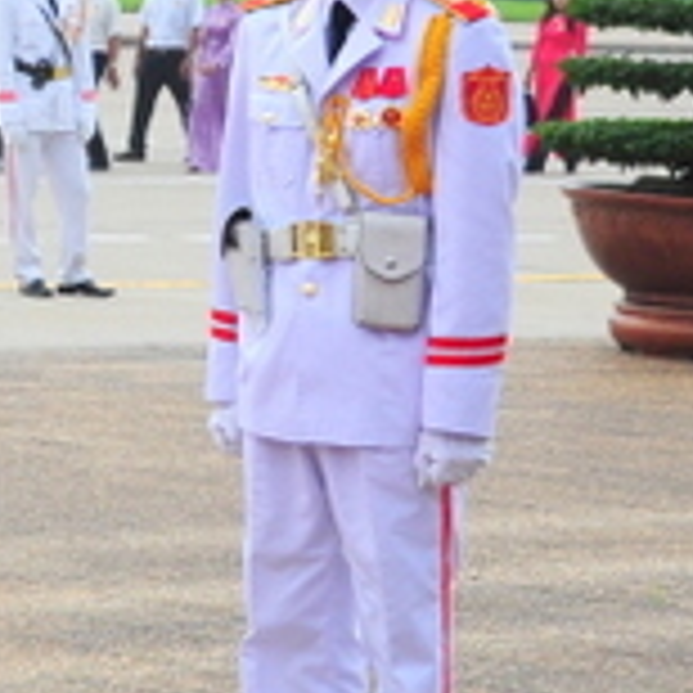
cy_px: -151
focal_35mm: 232
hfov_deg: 6.8
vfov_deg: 7.5
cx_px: -1395
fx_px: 5255
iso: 400
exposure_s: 1/320
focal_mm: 28
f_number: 9
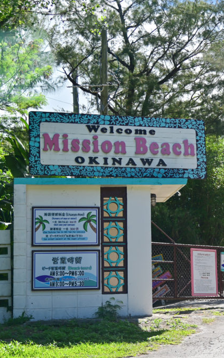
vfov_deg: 25.8
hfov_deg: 15.9
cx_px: 234
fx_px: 781
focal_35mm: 80
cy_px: 179
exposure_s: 1/800
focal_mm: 52
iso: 100
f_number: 4
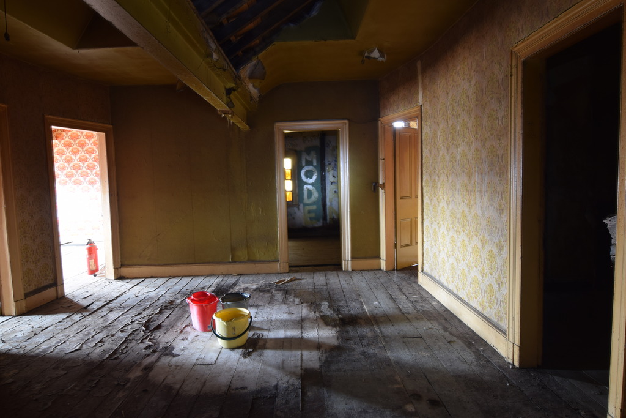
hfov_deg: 77.3
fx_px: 391
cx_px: 313
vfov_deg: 56.2
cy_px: 209
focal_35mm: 22
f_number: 8
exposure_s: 20
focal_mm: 15
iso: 100
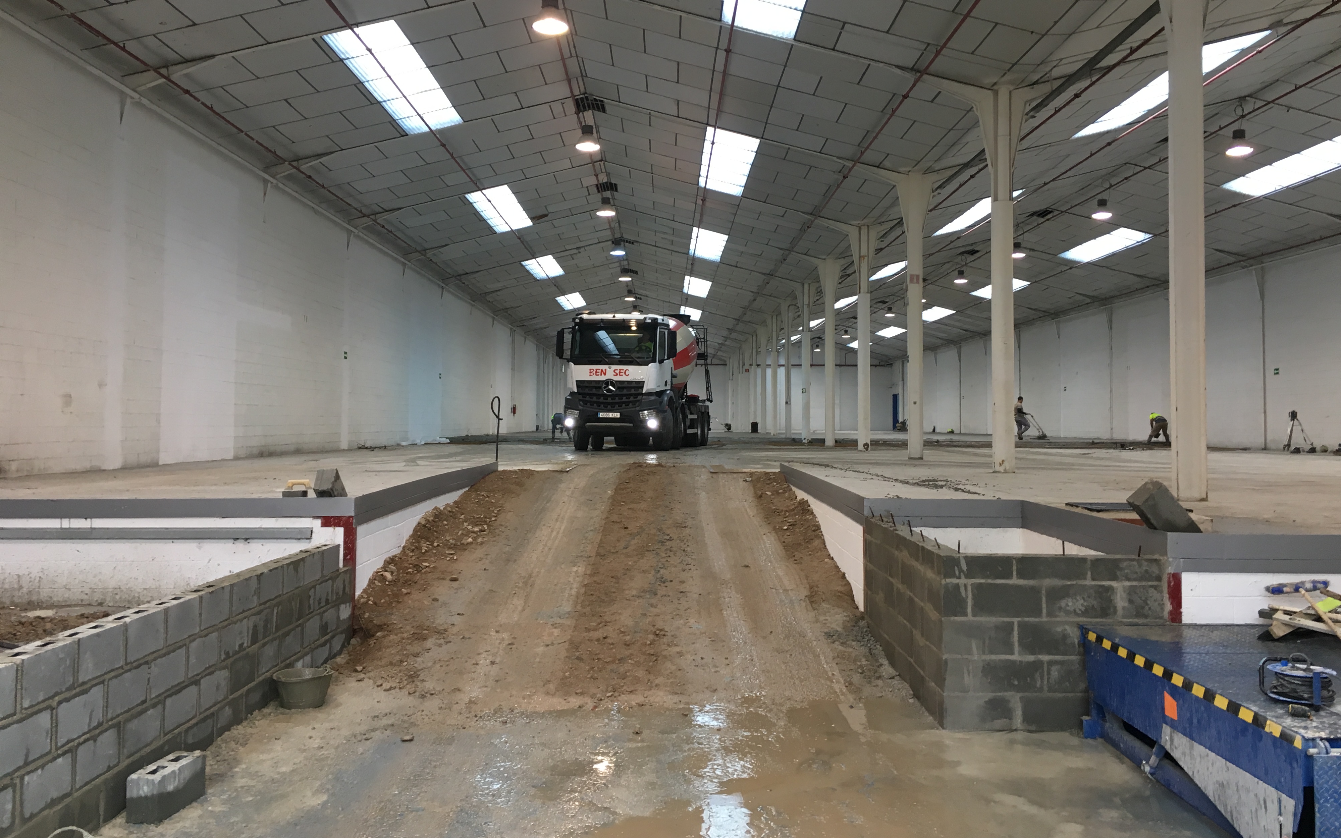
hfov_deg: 61.2
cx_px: 675
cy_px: 373
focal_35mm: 31
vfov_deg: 40.5
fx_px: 1133
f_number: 2.2
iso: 80
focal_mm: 4.15
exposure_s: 1/33
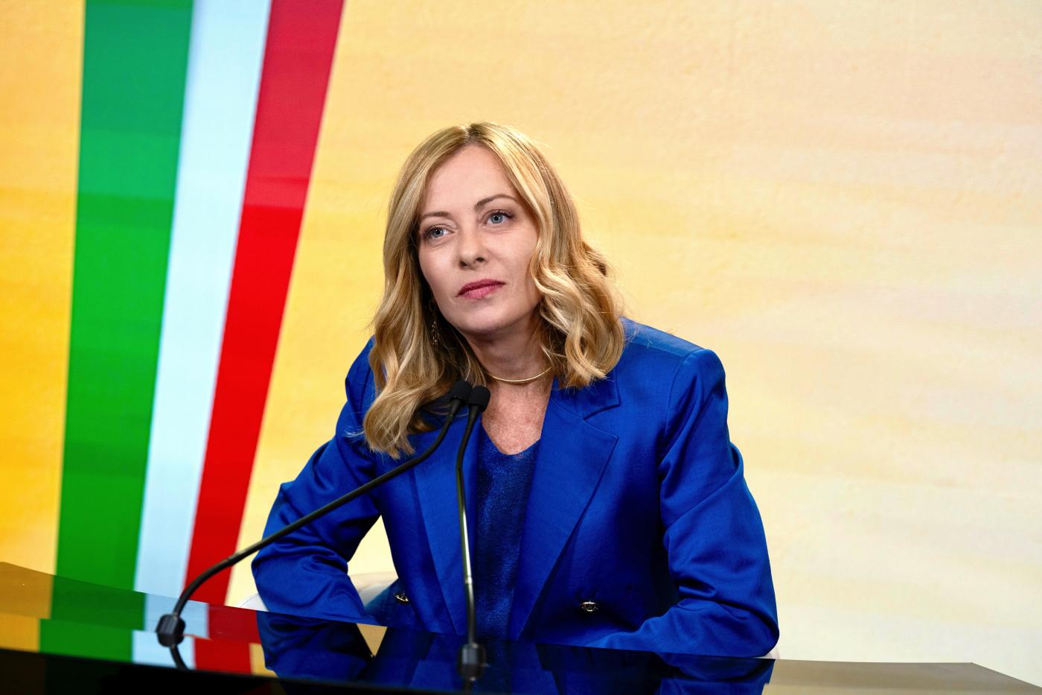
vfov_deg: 12.7
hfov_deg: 18.9
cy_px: 348
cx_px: 521
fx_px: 3125
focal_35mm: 108
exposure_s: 1/160
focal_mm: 108
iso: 1600
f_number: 4.5
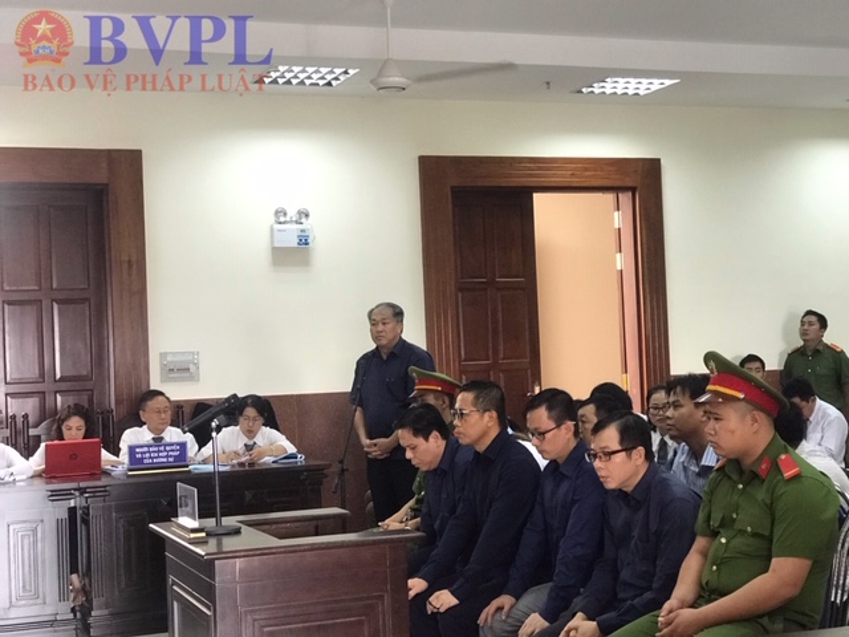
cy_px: 318
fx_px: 1398
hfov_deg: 33.8
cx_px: 424
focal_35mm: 57
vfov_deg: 25.7
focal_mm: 6.6
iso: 160
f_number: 2.8
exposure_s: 1/50
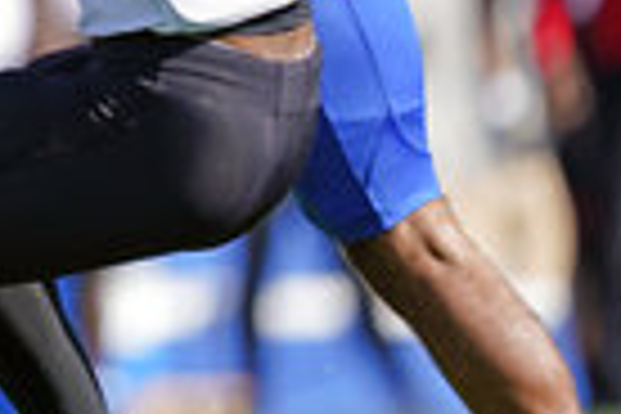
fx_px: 25545
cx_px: -360
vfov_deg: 0.9
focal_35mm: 1481
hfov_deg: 1.4
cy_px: -263
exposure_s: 1/1000
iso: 100
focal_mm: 400
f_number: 2.8
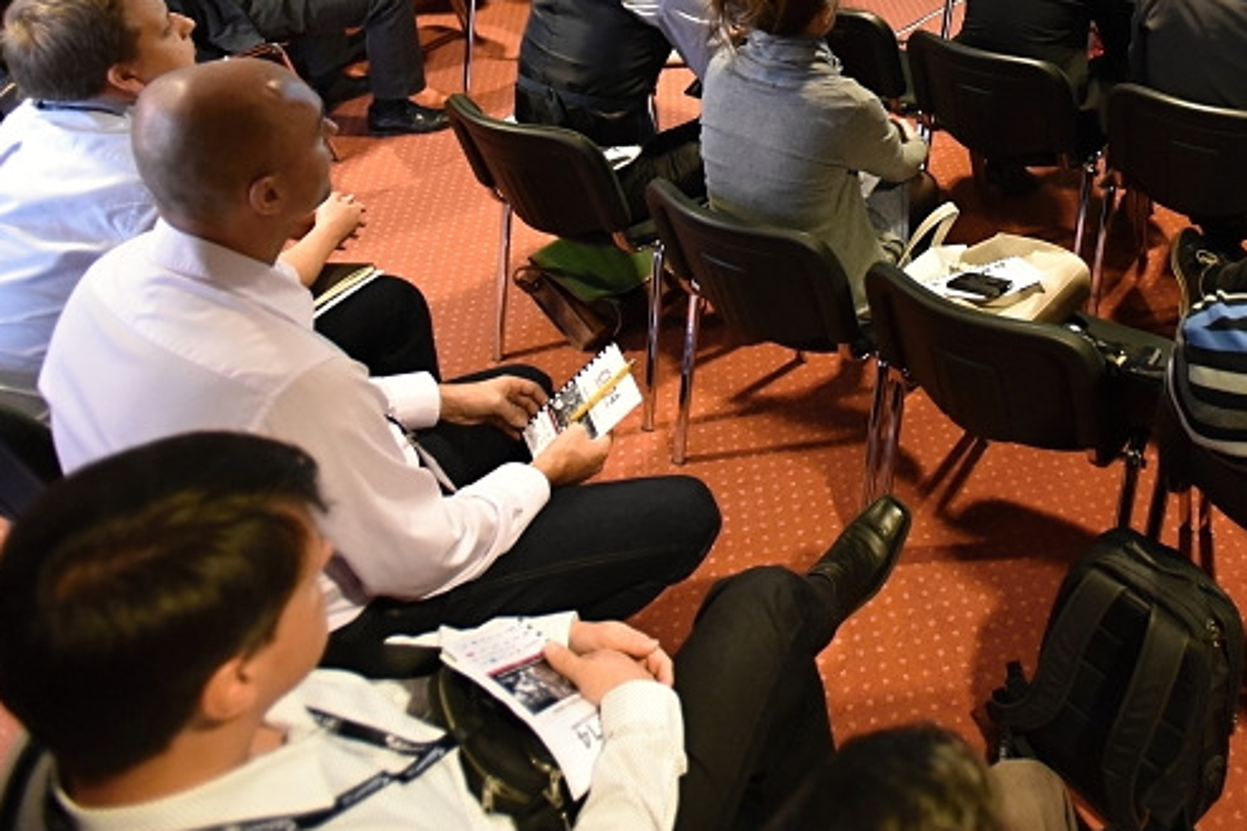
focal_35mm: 31
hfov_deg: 55.1
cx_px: 1037
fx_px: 1073
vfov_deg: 39.4
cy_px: 88
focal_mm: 17
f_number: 2.8
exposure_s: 1/125
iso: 4000
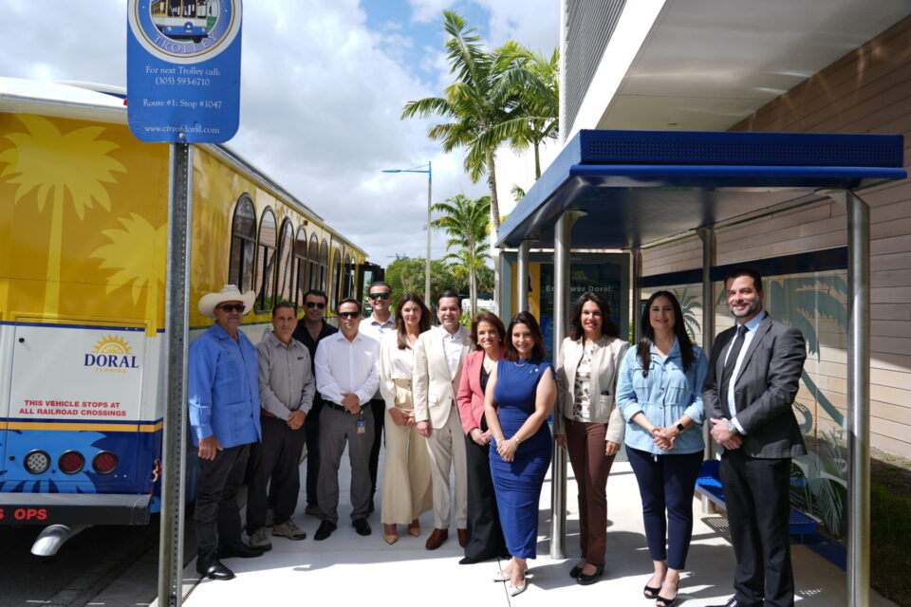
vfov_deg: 51.3
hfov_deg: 71.5
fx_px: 633
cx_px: 456
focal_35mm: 25
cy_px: 304
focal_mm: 25
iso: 50
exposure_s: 1/250
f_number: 5.6
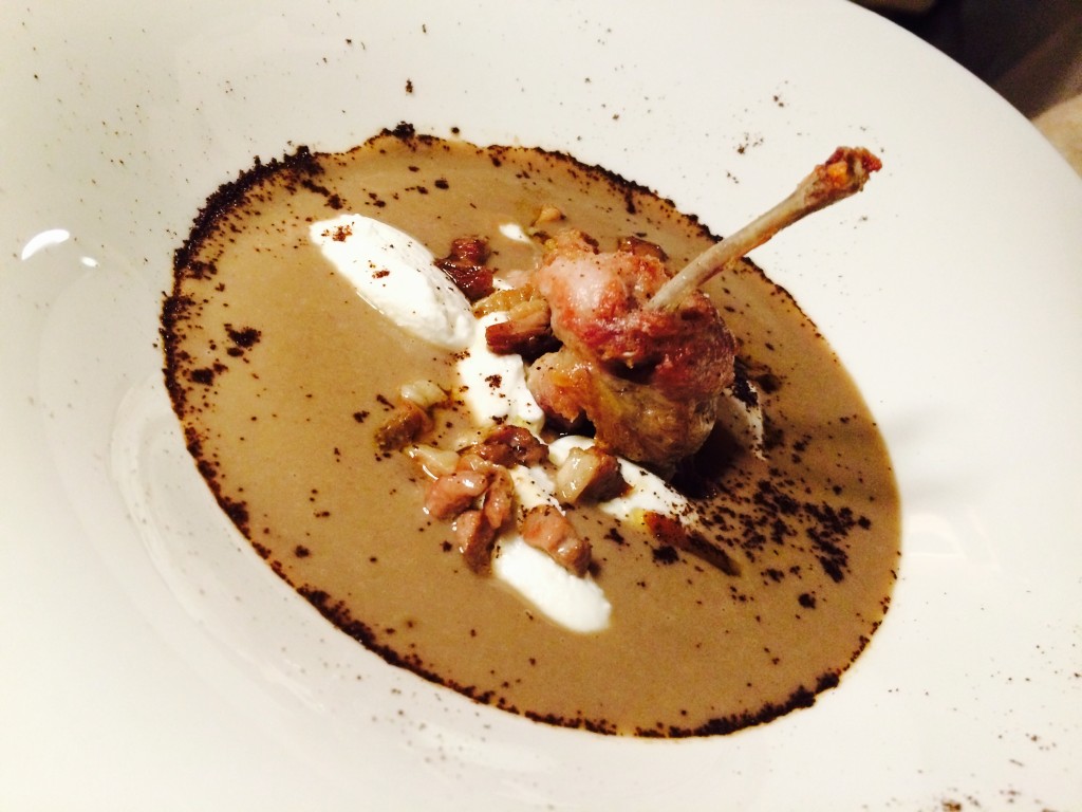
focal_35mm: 29
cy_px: 406
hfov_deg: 61.7
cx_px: 541
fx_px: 906
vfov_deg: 48.2
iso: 320
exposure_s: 1/20
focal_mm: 4.15
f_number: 2.2
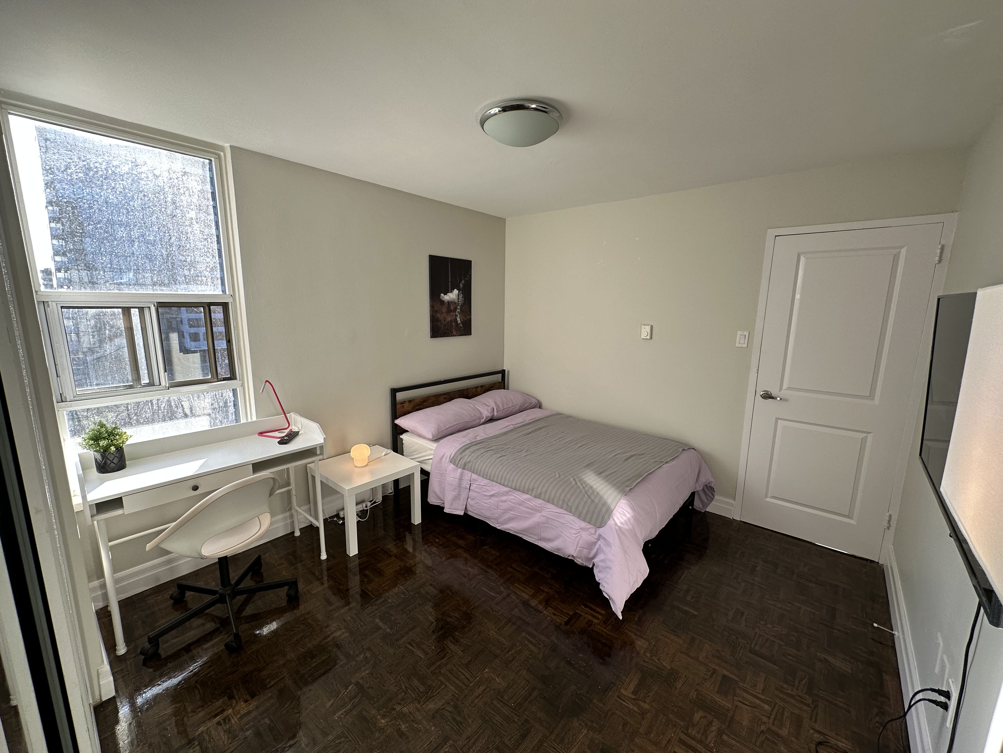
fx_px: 406
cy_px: 376
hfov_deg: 102.1
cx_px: 502
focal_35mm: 14
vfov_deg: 85.7
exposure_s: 1/99
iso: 50
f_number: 2.2
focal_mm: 2.22
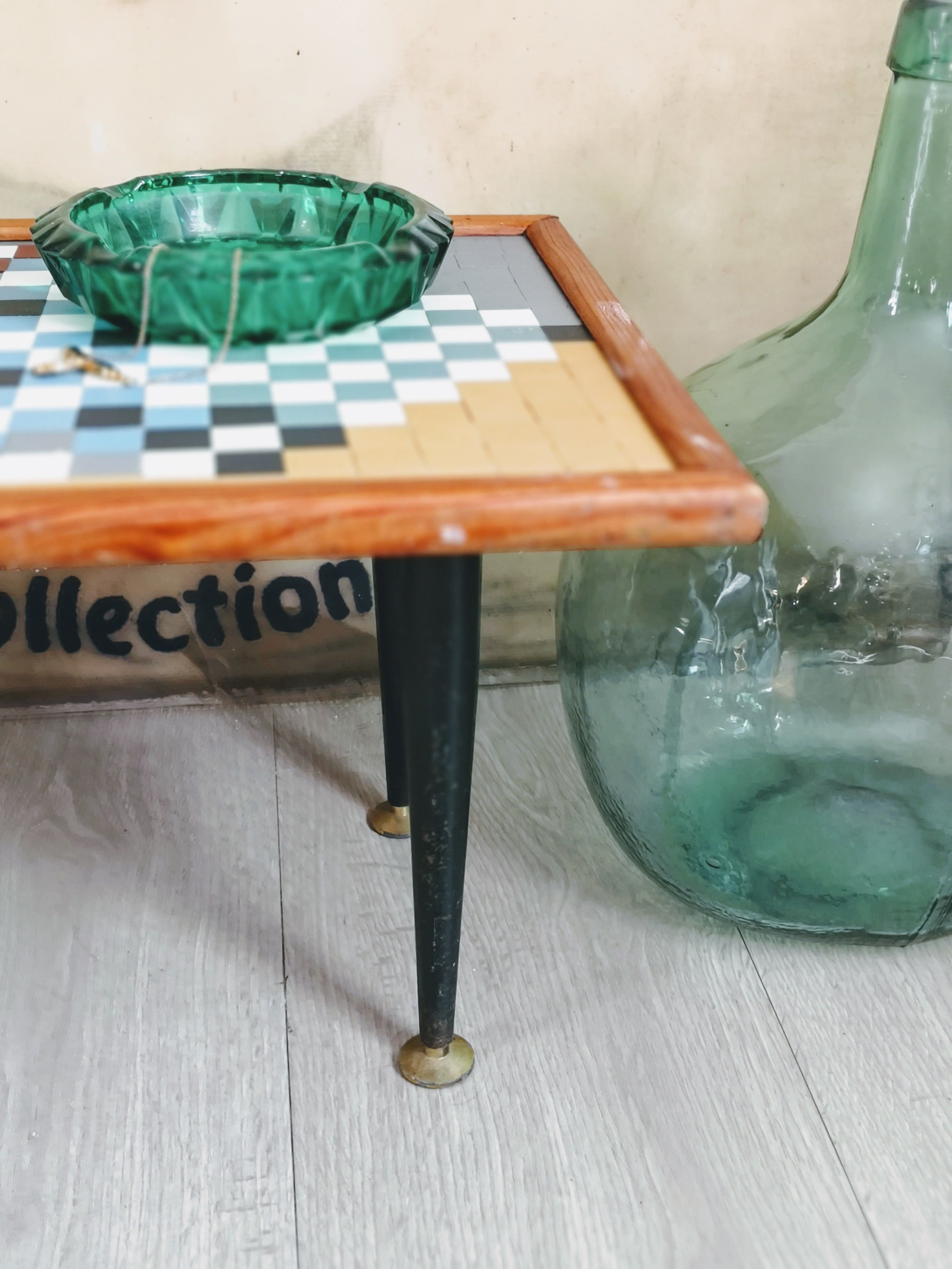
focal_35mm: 41
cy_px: 634
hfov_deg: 35.1
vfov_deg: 45.8
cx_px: 476
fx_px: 1503
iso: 160
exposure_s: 1/50
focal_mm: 3.95
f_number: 4
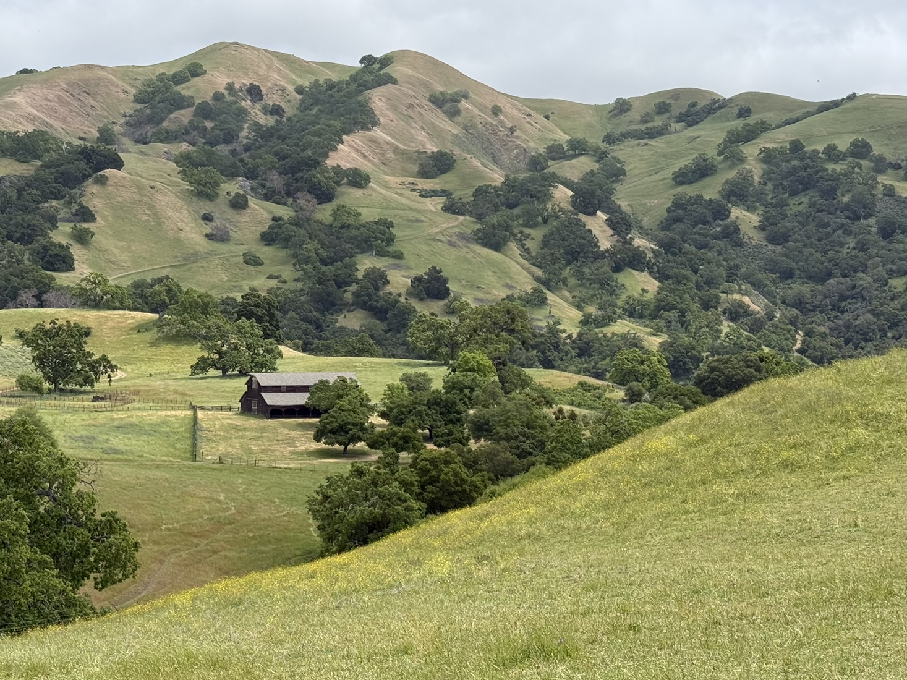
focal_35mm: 67
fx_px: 1755
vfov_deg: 21.9
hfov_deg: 28.8
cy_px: 361
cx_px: 307
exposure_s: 1/3704
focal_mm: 6.76
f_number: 1.78
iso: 64
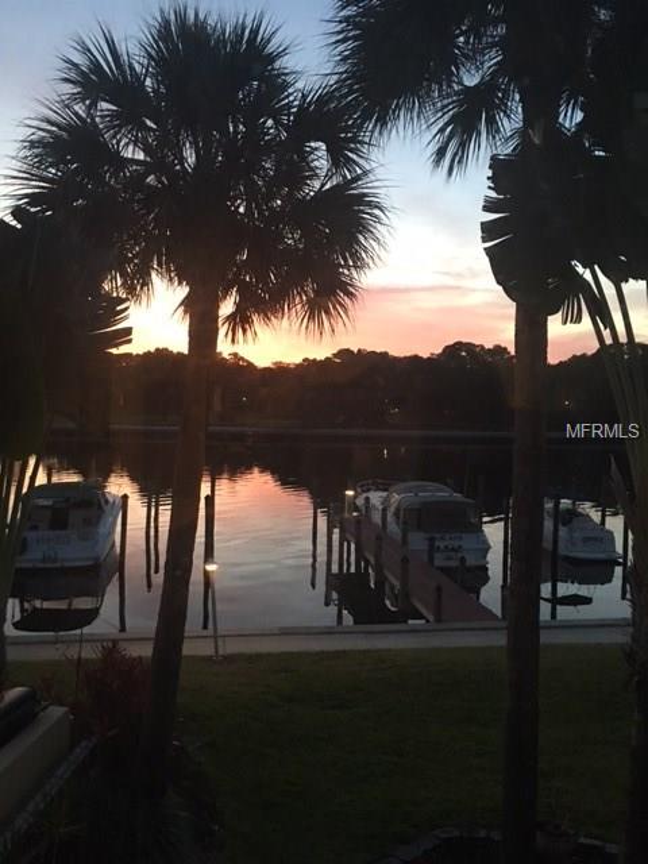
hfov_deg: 48.2
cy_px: 432
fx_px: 724
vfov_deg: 61.7
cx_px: 324
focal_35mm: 29
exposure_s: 1/4
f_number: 2.2
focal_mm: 4.15
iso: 50
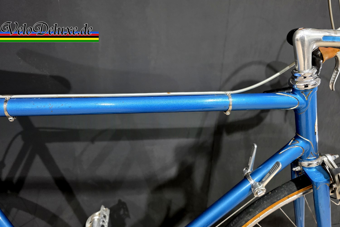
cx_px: 170
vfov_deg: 53.1
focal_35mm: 24
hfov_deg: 73.7
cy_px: 111
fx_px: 227
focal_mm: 6.3
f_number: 1.7
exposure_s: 1/100
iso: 640
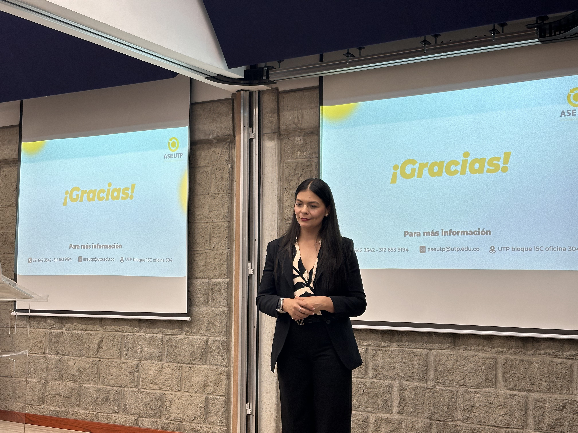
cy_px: 216
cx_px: 289
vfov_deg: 30.3
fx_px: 801
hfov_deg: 39.7
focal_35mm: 48
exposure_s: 1/120
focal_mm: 6.86
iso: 64
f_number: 1.78
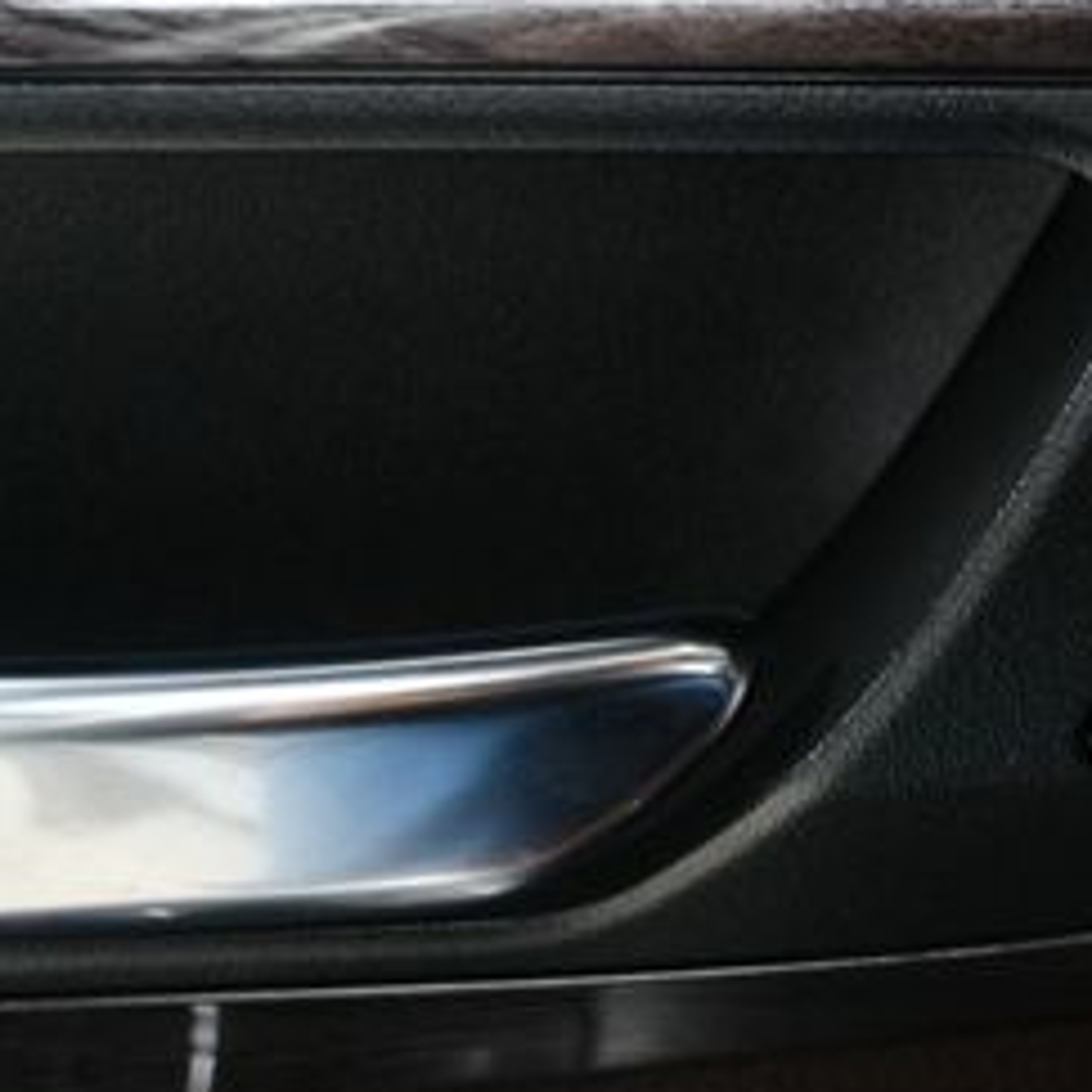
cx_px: 1353
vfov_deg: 18.5
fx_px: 3355
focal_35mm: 94
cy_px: 535
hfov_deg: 17.5
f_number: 5
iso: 100
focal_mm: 28
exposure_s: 1/160
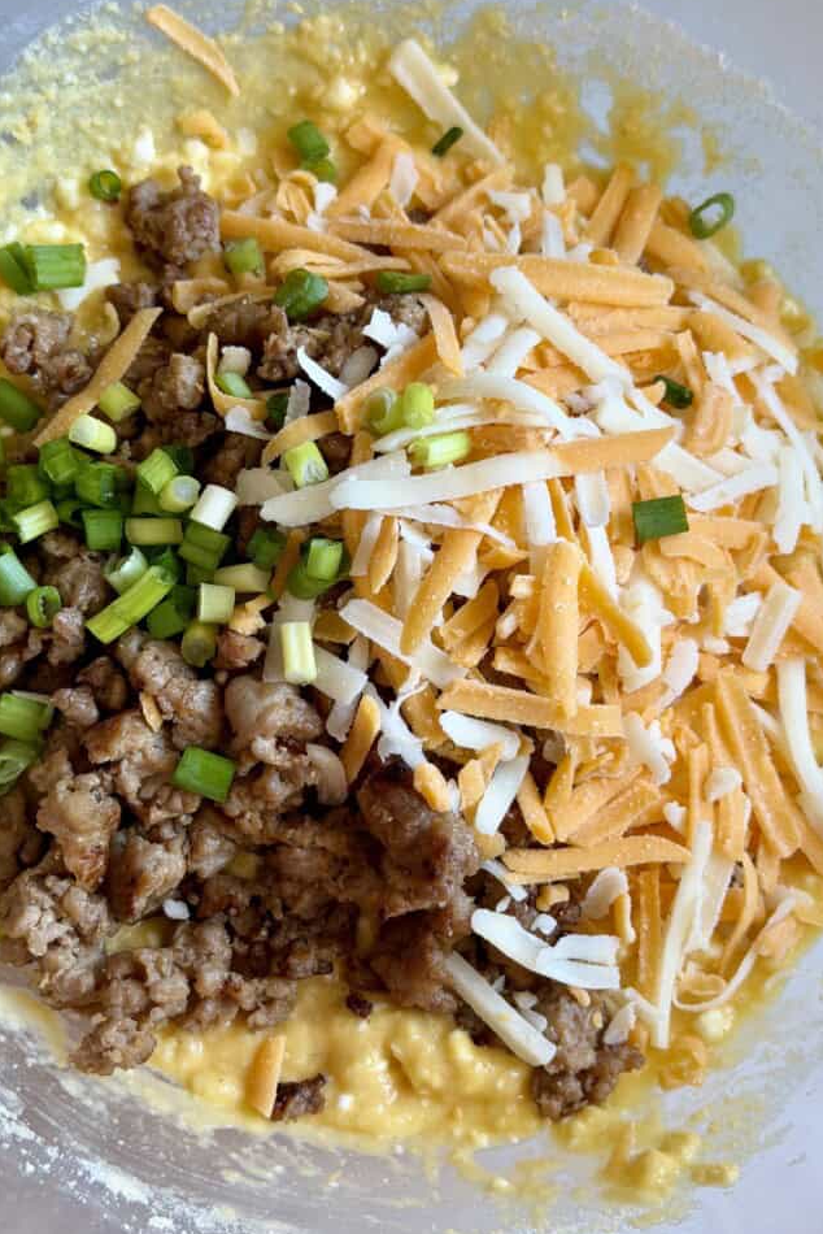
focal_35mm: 51
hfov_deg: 26.5
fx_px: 1747
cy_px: 612
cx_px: 386
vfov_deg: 38.9
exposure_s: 1/94
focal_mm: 6.8
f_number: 1.8
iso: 100
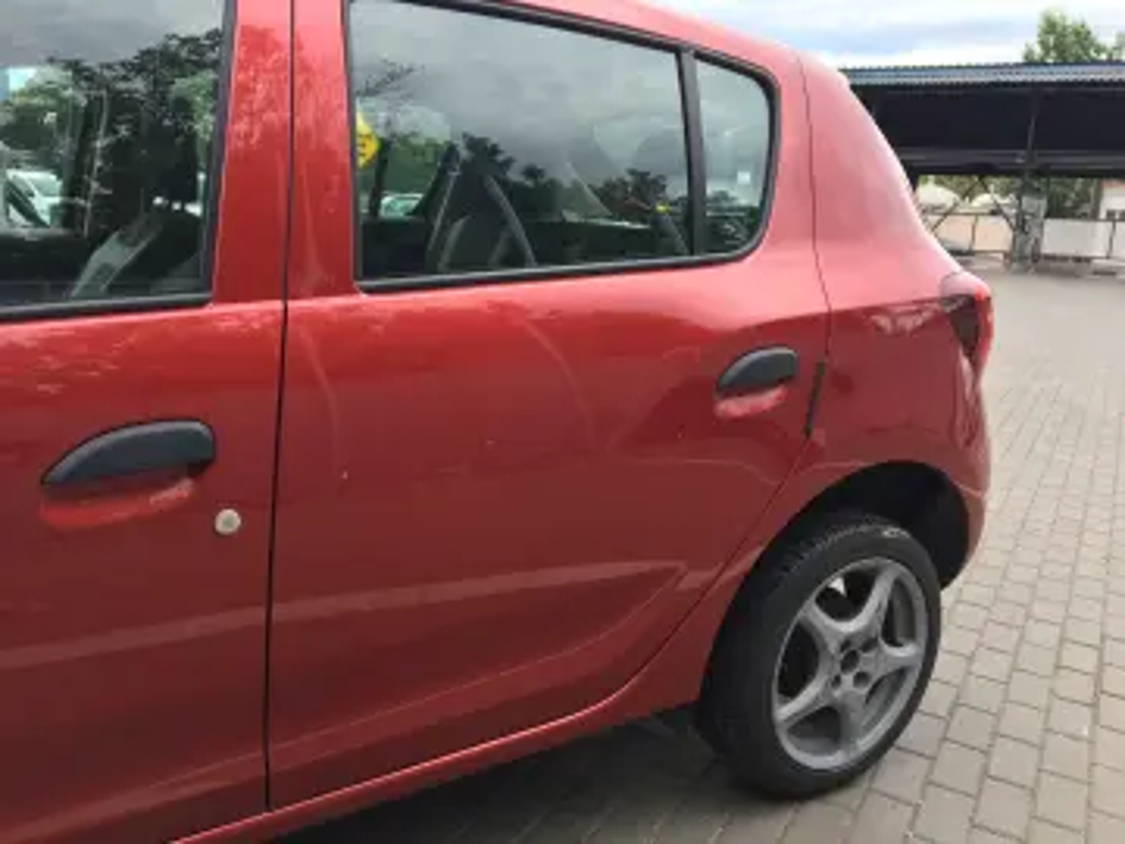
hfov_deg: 61.7
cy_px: 422
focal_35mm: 29
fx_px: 942
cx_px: 562
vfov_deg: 48.2
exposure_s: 1/278
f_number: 2.2
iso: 25
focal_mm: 4.15
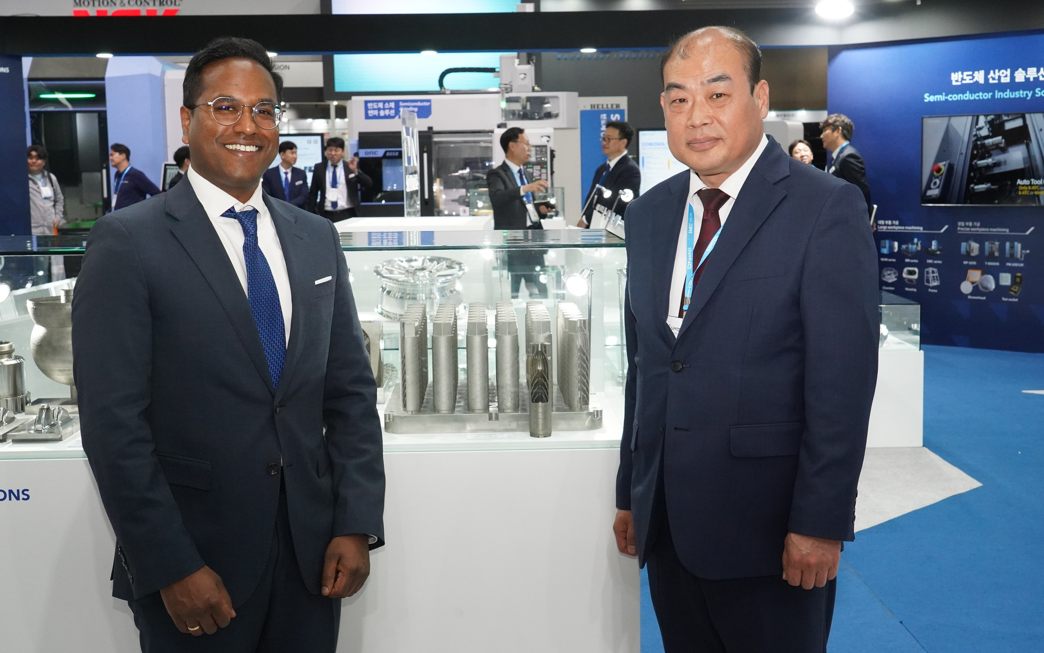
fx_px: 1337
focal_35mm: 47
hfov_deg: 42.6
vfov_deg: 27.4
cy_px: 337
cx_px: 522
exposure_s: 1/250
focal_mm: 46
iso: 6400
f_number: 11
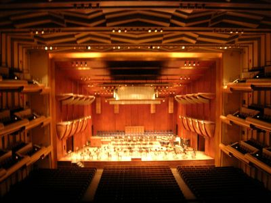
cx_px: 136
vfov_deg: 40.7
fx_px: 274
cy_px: 102
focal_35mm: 35
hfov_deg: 52.6
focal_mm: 5.4
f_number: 2.8
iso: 200
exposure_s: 1/3.7
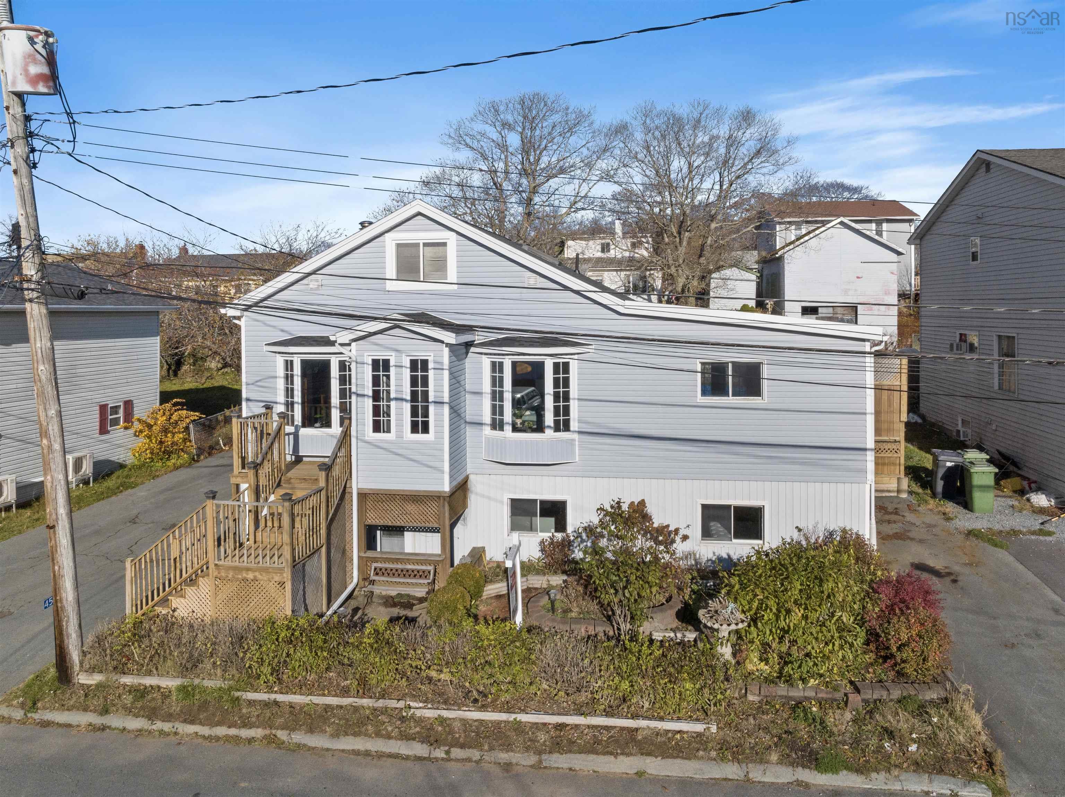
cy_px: 398
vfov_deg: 56.8
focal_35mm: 24
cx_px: 532
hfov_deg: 71.6
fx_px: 738
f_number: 9
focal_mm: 12.29
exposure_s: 1/100
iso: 400
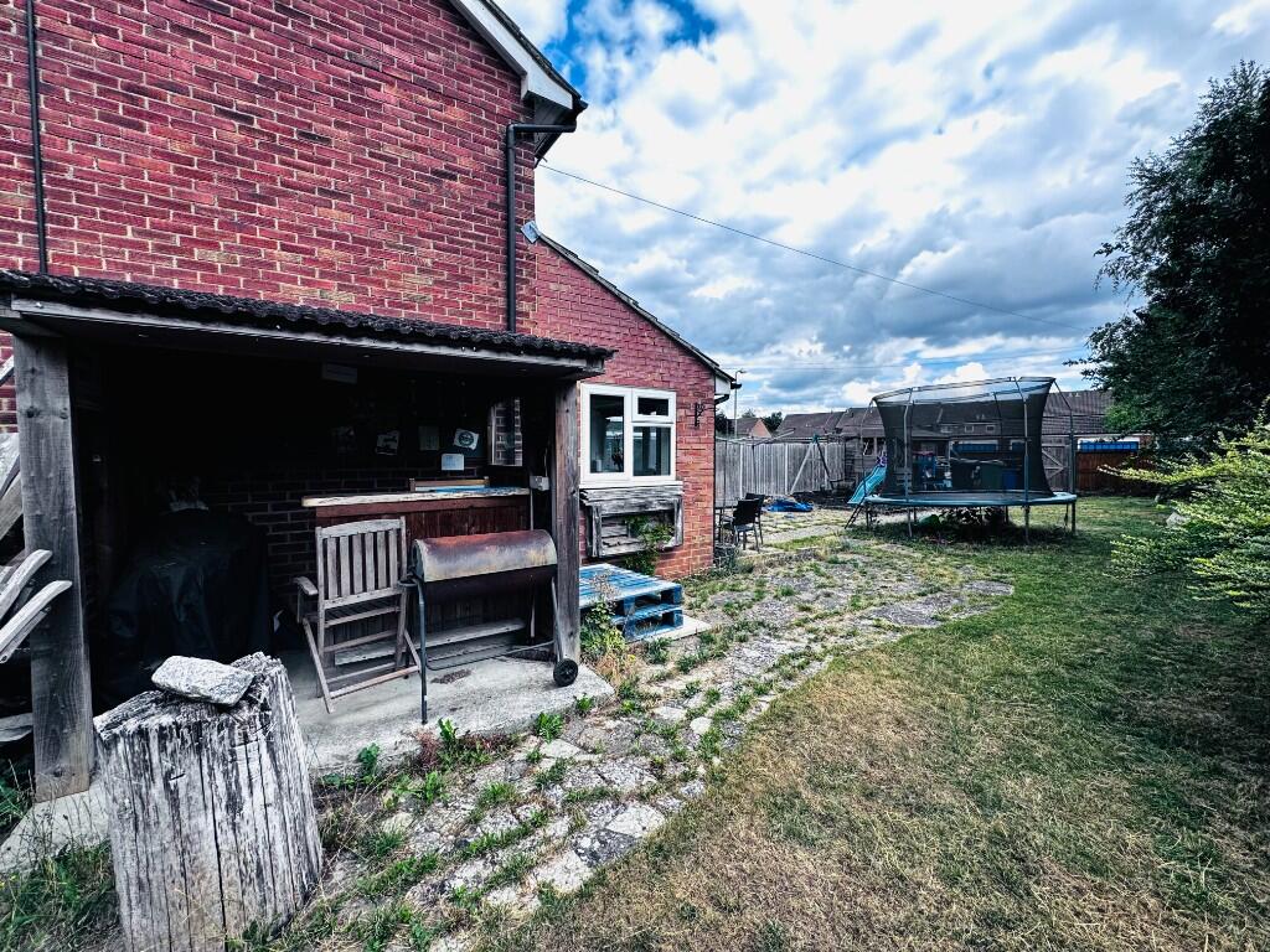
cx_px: 635
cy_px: 476
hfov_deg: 102.1
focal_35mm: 14
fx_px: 514
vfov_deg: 85.7
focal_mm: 2.22
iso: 50
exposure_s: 1/932
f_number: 2.2
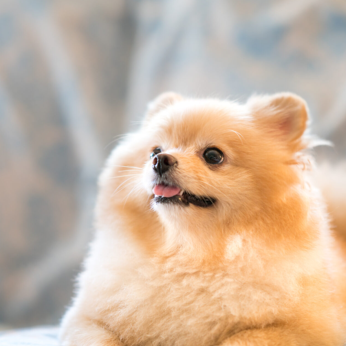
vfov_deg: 11.9
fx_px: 1662
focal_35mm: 147
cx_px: 102
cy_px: 179
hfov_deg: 11.9
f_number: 1.6
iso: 200
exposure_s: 1/25
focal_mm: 85
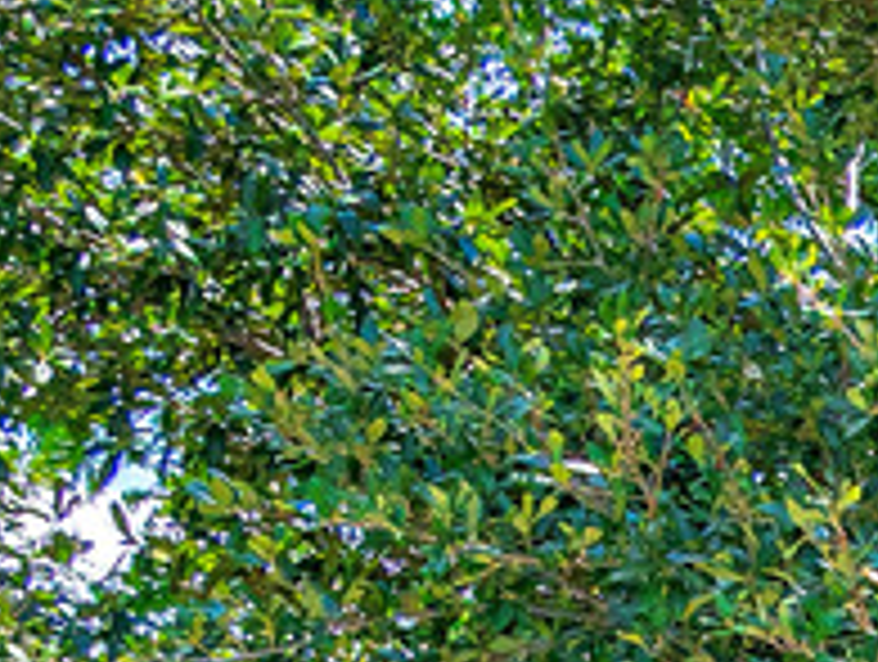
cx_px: 3300
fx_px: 6480
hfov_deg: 6.5
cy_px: 2130
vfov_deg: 5.4
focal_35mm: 255
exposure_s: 1/800
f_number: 8
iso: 640
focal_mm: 32
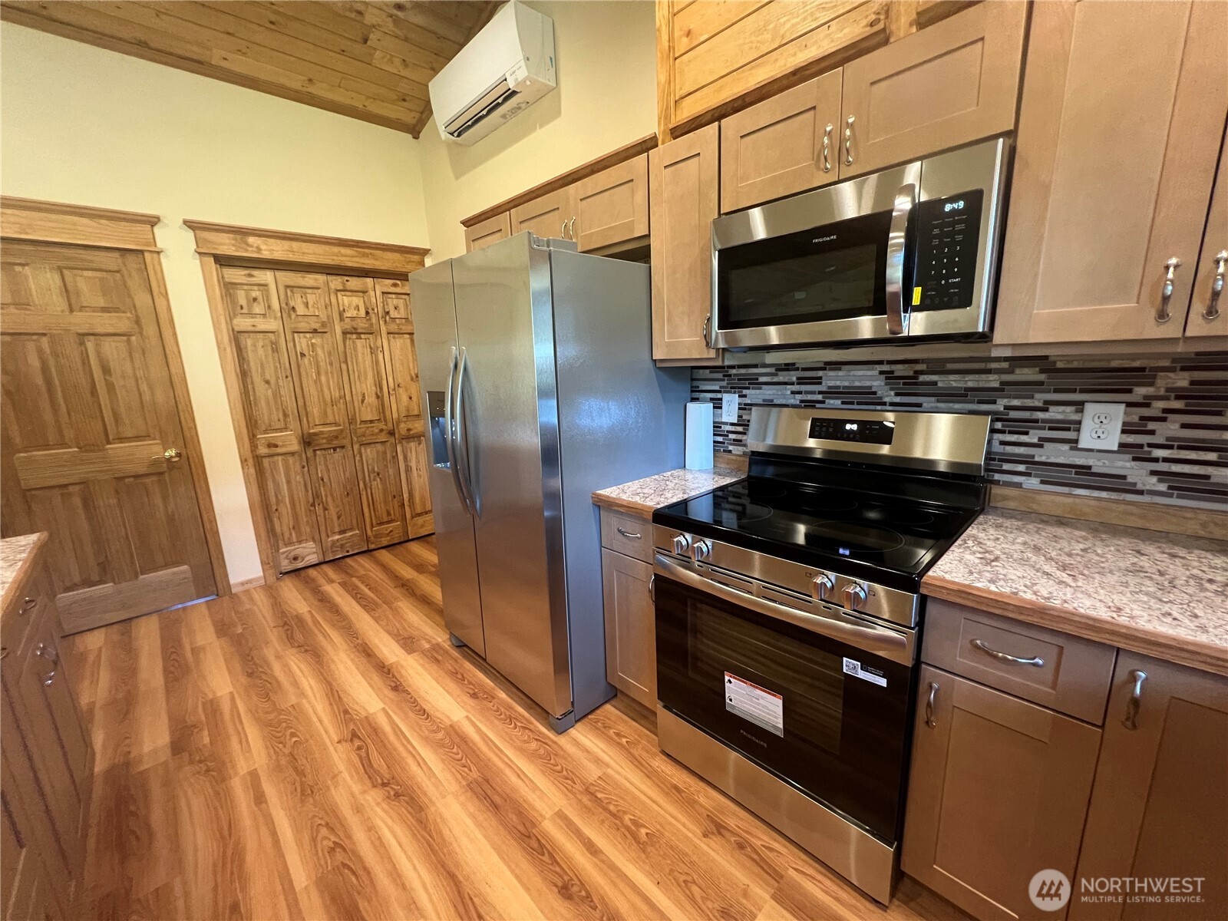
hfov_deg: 106.2
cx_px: 614
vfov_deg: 89.9
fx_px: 461
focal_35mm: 13
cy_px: 460
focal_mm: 1.57
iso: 400
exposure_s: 1/60
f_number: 1.8
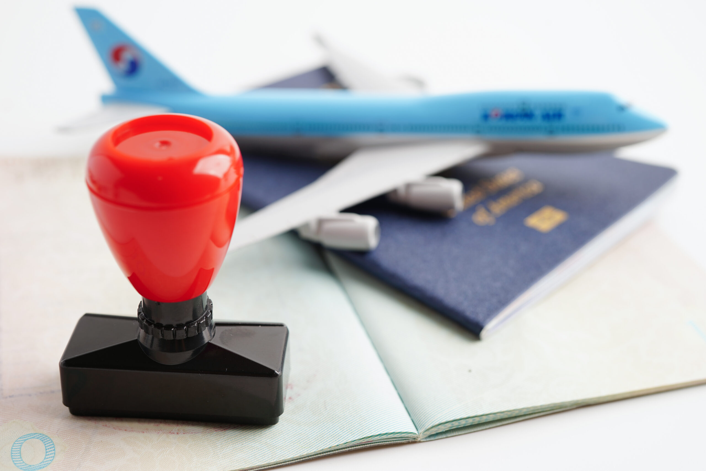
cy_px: 236
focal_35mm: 50
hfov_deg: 39.6
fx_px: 981
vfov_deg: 27.0
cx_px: 353
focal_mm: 50
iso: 100
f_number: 5.6
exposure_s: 1/80
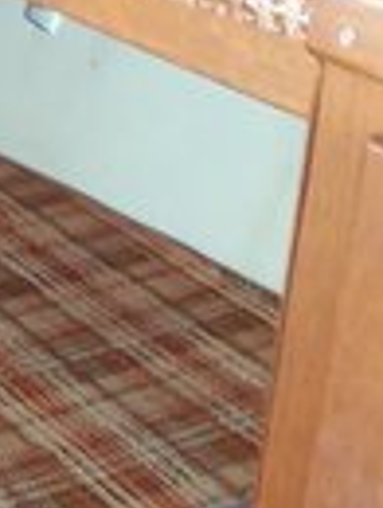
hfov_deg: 16.0
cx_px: -78
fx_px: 1309
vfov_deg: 21.8
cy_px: 383
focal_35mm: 89
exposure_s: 1/30
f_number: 1.9
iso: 100
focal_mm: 2.47
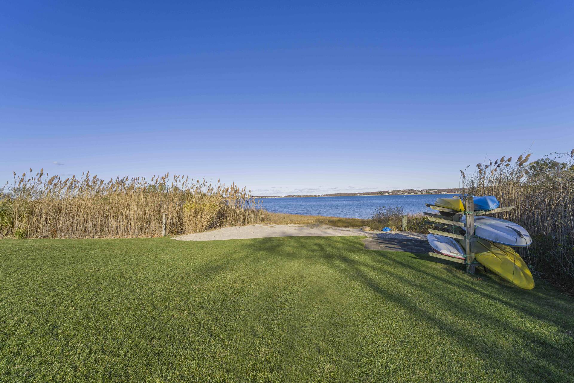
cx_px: 287
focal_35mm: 14
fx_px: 223
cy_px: 192
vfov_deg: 81.2
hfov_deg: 104.3
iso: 250
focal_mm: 14
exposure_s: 1/400
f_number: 9
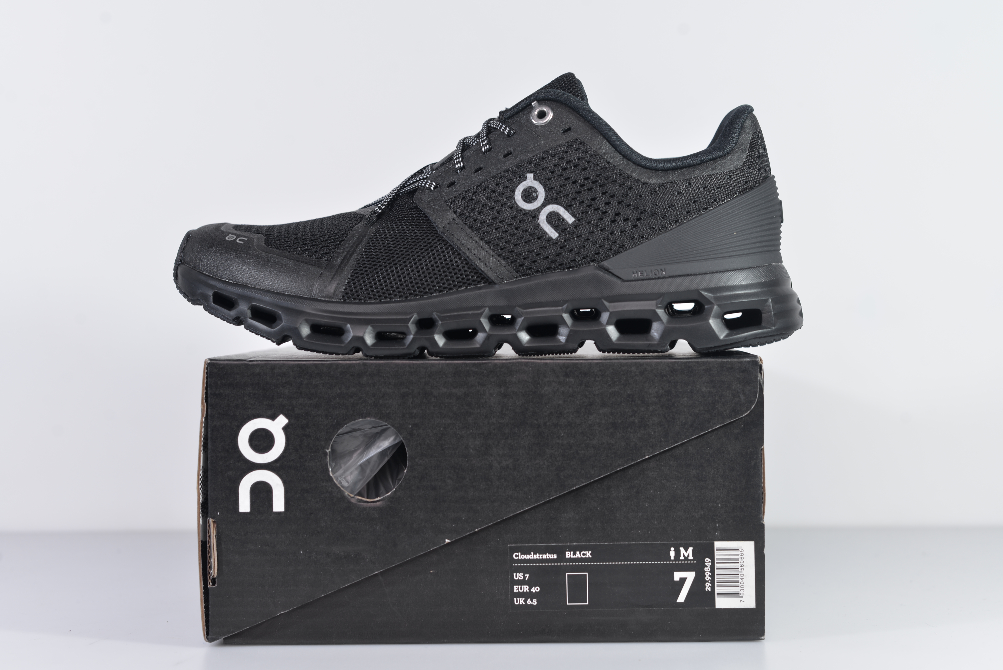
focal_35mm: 50
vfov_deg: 27.0
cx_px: 502
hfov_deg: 39.6
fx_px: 1394
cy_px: 335
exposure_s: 1/125
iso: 100
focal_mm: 50
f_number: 5.6
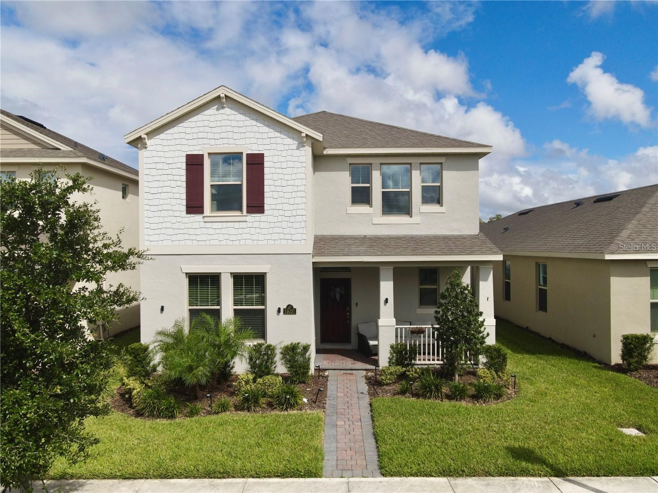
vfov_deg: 56.8
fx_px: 456
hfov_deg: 71.6
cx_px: 329
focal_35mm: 24
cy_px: 246
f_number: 2.8
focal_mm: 4.5
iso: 110
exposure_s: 1/1250
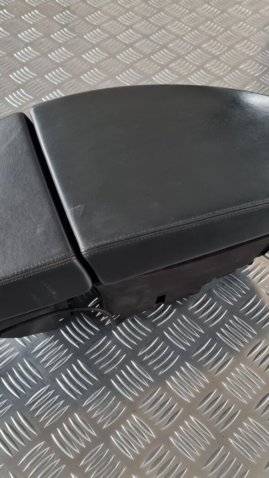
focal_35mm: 38
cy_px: 239
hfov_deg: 31.0
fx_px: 482
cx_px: 93
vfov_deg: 52.8
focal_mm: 5.4
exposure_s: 1/50
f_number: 1.8
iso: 250
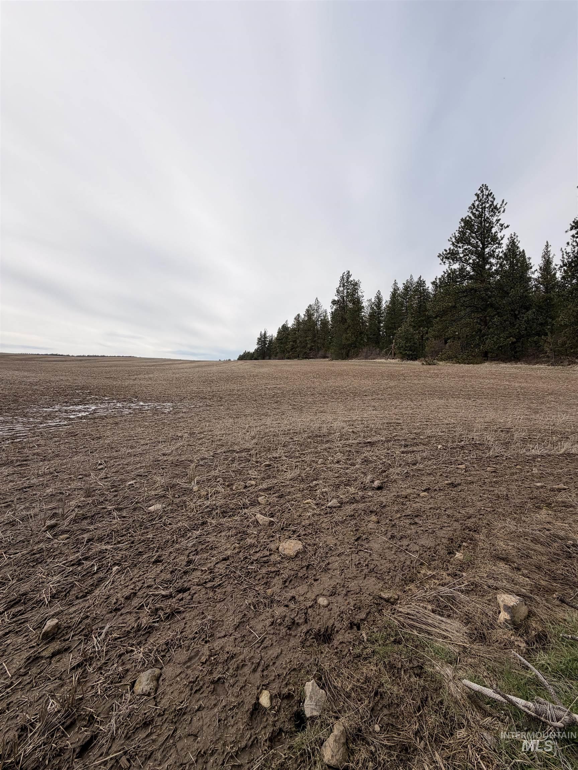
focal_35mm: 14
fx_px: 312
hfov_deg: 85.7
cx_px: 289
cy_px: 385
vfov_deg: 102.1
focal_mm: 2.22
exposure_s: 1/1145
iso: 20
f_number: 2.2
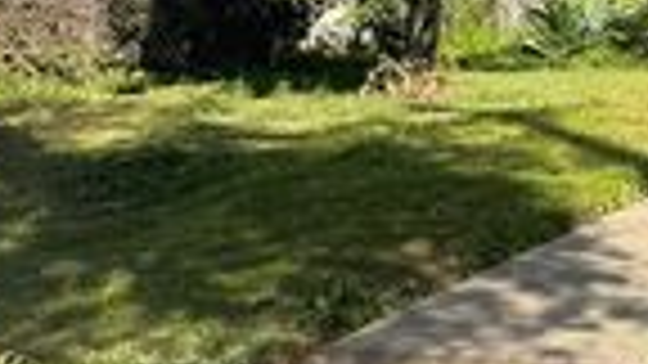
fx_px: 1564
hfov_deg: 19.4
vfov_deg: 12.5
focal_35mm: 91
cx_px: 1058
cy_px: -209
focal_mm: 6.76
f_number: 1.78
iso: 100
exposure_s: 1/2907
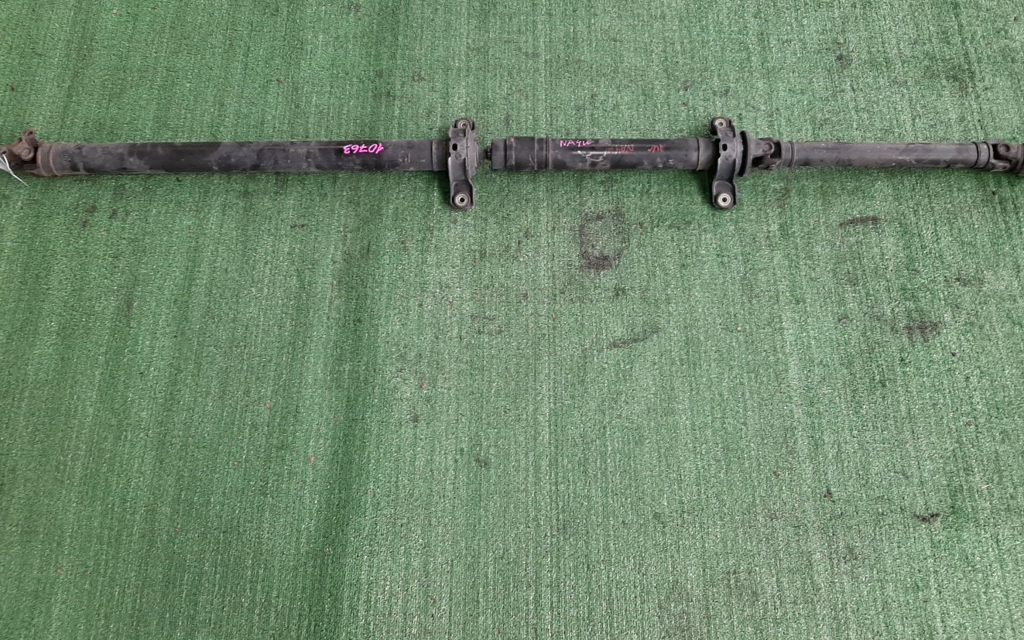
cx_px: 526
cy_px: 262
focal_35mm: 30
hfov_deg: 62.9
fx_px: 837
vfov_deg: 41.7
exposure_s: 1/50
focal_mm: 3.93
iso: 62
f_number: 1.7
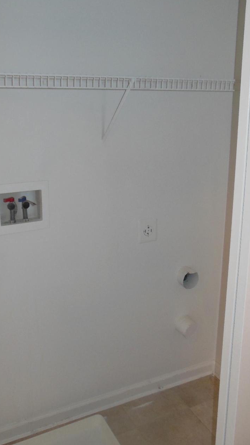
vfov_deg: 59.3
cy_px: 198
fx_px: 389
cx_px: 96
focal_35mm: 33
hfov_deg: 35.5
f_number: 3.2
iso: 200
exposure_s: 1/25
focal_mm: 4.5
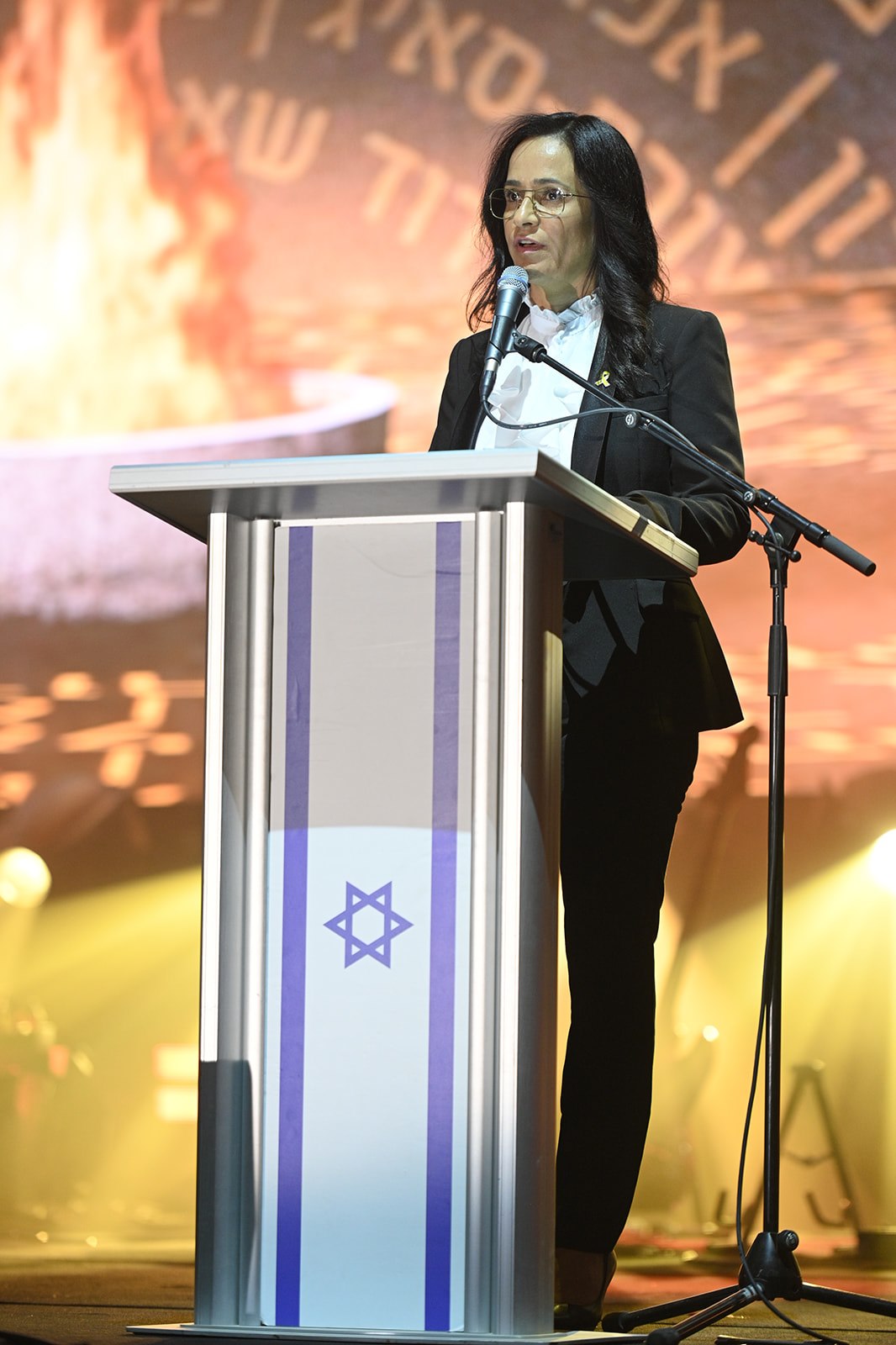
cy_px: 672
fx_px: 5975
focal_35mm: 160
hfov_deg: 8.6
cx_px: 448
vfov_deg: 12.8
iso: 1250
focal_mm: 160
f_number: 2.8
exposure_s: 1/320
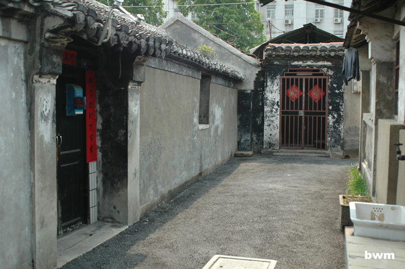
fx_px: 472
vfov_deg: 31.8
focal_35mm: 42
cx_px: 202
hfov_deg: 46.5
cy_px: 134
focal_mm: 28
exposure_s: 1/320
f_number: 5.6
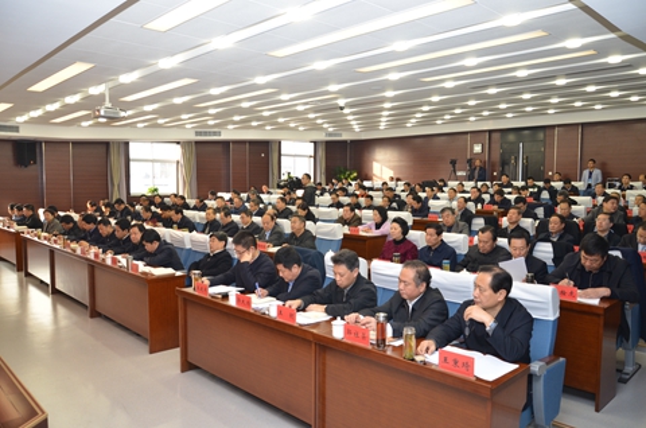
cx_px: 323
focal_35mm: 27
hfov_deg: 67.5
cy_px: 214
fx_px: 484
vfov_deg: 47.7
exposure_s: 1/60
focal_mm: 18
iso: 500
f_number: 4
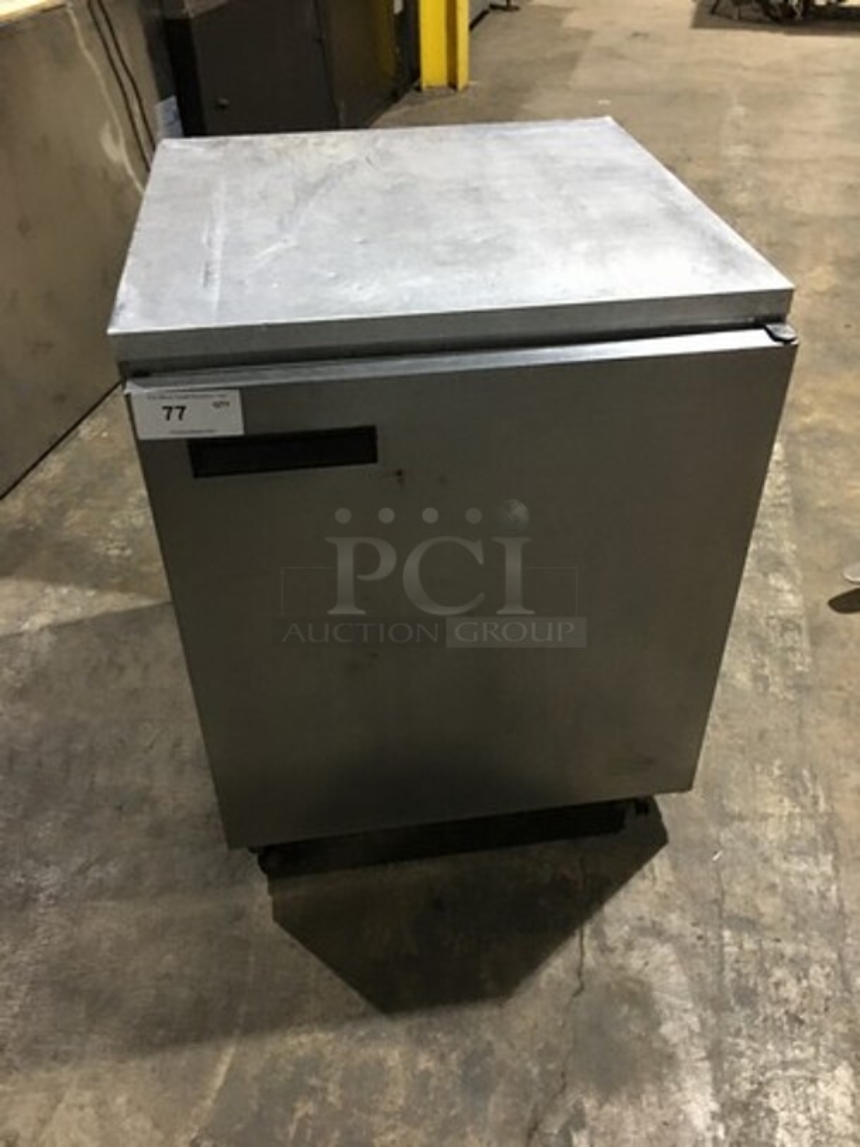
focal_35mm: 29
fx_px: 960
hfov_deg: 48.2
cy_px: 574
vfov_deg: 61.7
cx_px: 430
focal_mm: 4.15
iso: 64
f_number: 2.2
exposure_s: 1/4
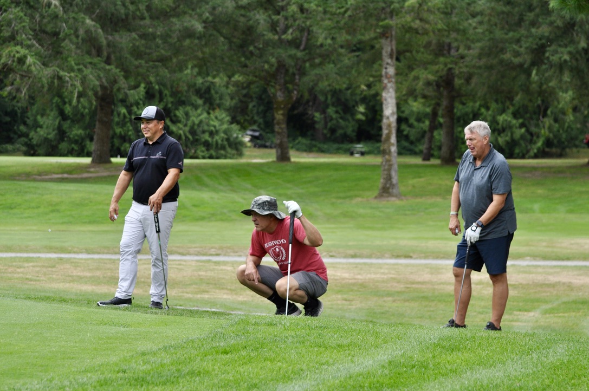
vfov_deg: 11.1
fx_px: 2010
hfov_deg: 16.7
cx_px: 294
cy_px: 196
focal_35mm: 123
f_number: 4.8
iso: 400
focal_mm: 82
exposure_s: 1/1250
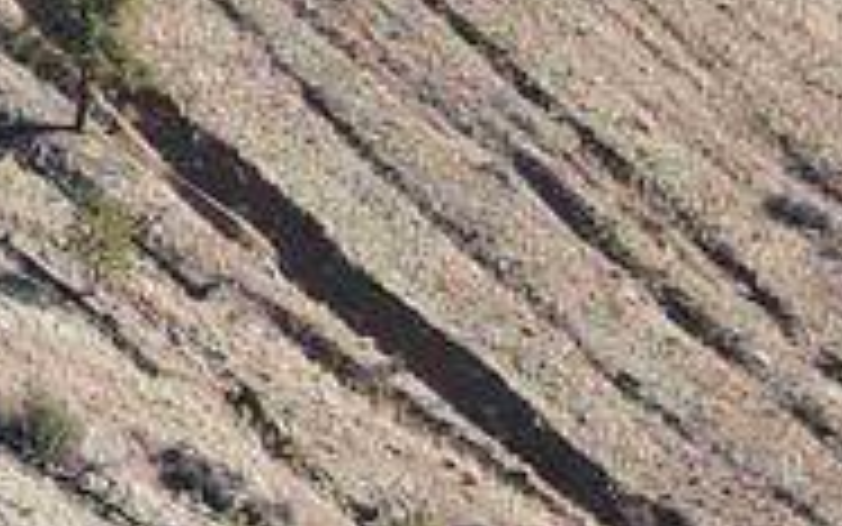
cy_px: -324
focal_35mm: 139
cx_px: -1139
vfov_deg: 9.1
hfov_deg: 12.2
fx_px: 3191
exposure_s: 1/180
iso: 100
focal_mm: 4.5
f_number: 2.8
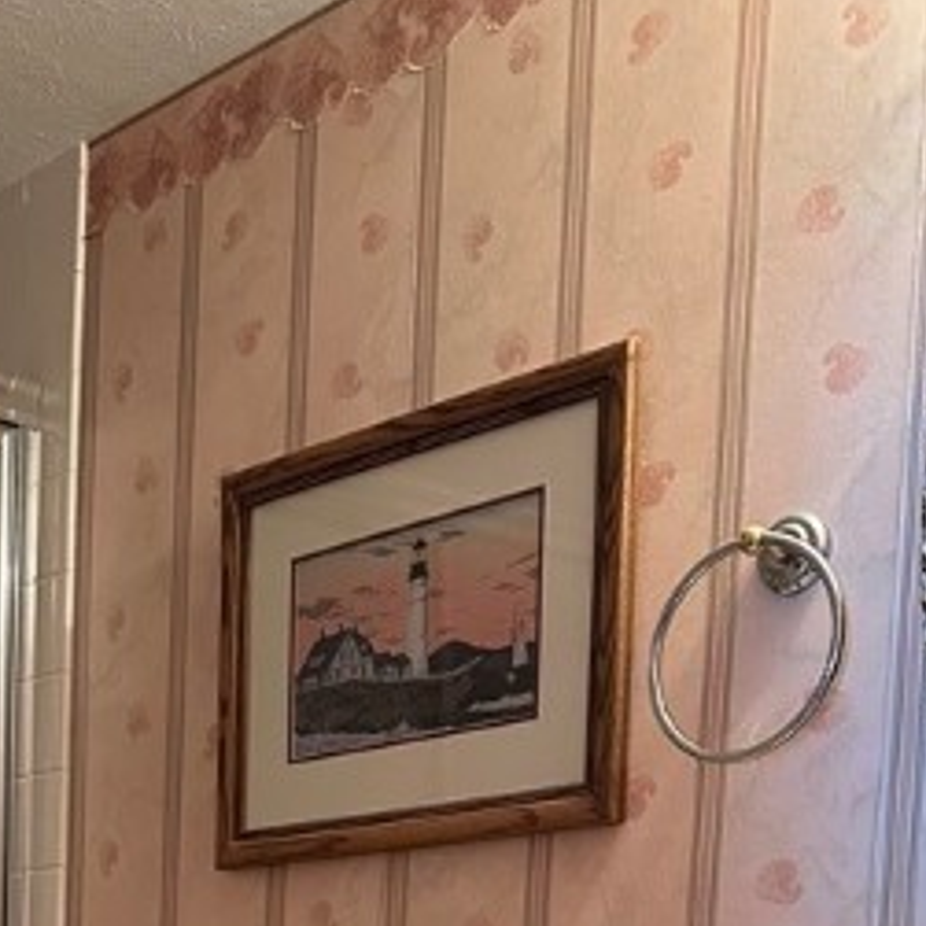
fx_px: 1967
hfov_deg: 26.0
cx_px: 181
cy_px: 1254
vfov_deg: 23.0
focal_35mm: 65
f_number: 1.78
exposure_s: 1/60
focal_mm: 6.86
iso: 640
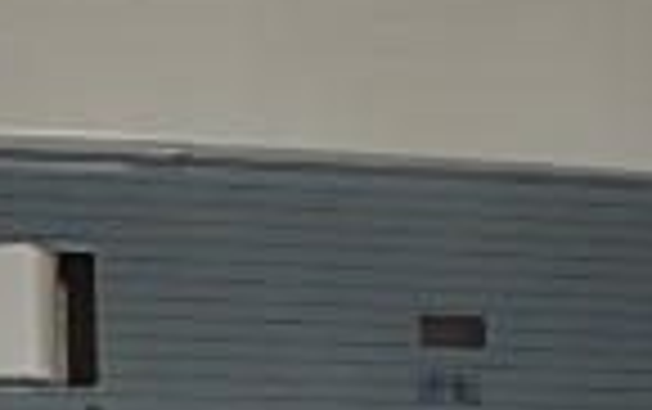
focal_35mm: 98
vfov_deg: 12.6
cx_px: 157
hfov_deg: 21.0
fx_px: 1743
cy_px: 653
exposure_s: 1/30
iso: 160
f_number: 6
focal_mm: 3.7
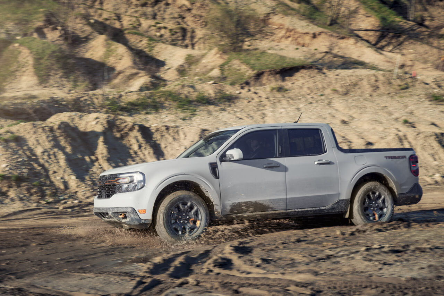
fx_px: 703
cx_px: 222
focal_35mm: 57
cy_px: 148
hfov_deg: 35.1
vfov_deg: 23.8
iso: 100
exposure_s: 1/80
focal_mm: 38
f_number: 9
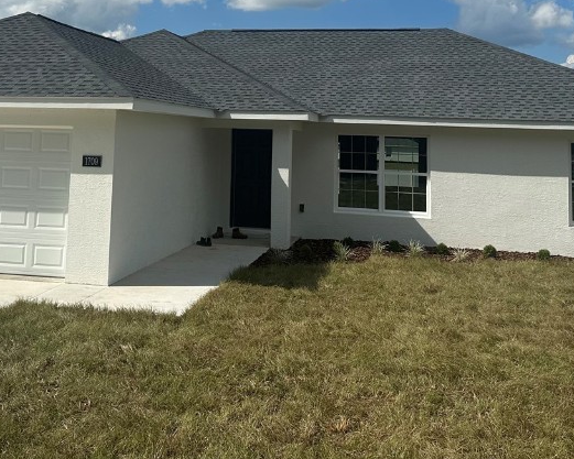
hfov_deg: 40.2
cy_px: 64
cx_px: 237
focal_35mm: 46
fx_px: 782
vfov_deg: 31.5
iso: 80
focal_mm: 6.86
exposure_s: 1/8929
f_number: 1.78
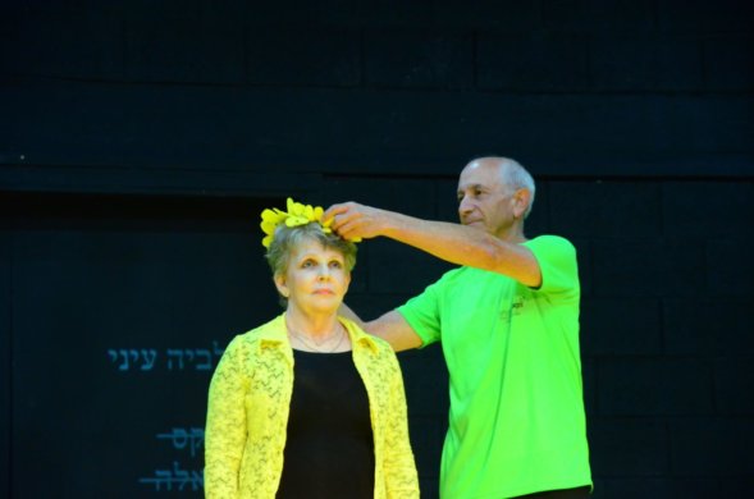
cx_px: 377
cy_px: 250
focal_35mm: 158
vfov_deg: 8.7
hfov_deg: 13.1
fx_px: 3292
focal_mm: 105
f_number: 5.6
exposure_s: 1/30
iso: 4000
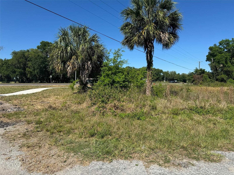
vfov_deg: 56.8
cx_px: 117
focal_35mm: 24
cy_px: 88
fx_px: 162
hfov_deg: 71.6
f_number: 1.78
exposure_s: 1/4608
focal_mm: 6.86
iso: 80
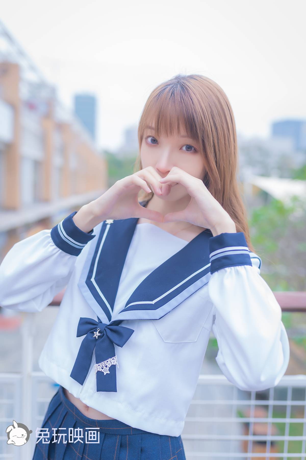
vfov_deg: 54.4
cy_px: 230
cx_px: 153
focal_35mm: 35
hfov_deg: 37.9
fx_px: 446
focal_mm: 35
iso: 100
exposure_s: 1/320
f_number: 2
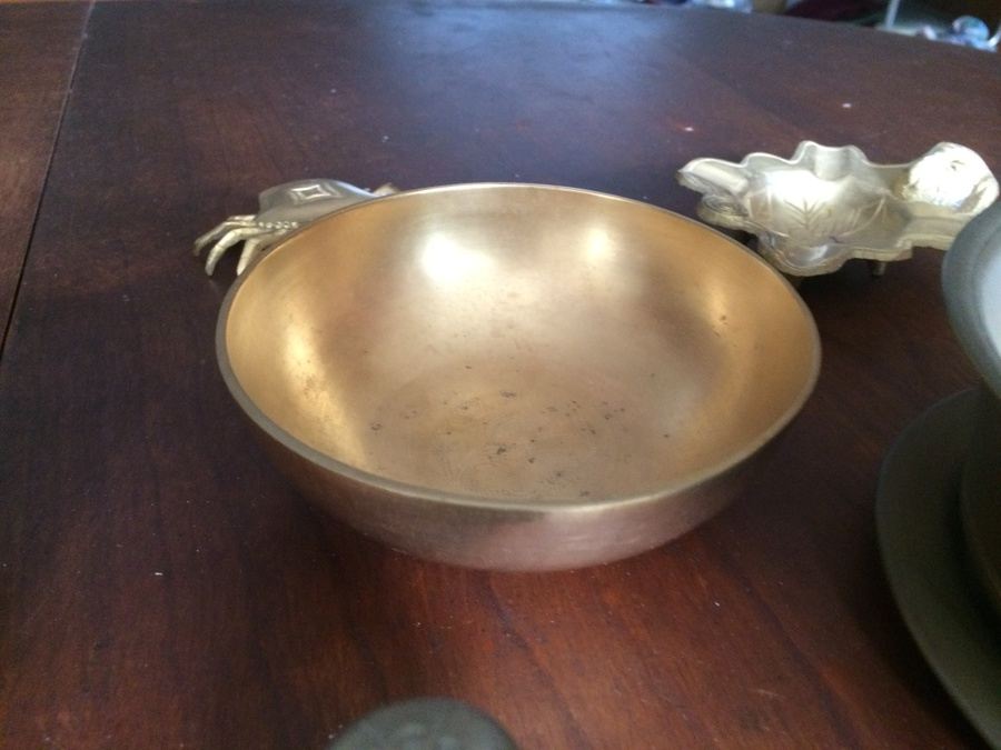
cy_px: 375
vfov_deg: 46.8
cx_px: 500
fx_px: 868
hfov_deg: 60.0
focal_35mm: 30
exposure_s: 1/20
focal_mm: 4.12
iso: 320
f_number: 2.2
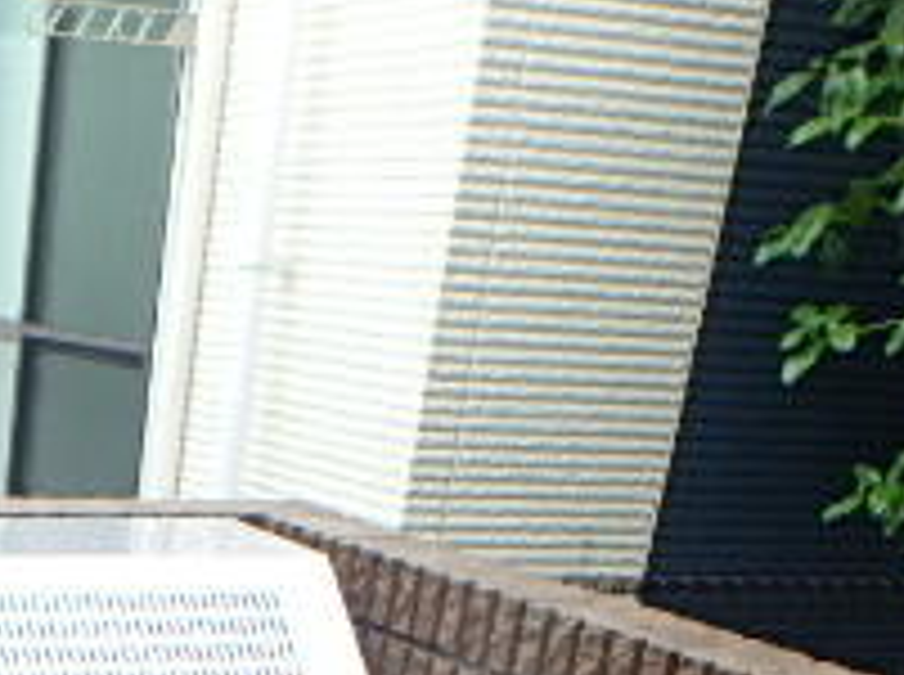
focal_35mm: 67
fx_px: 1747
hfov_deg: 25.8
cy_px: 1053
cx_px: -193
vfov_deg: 18.9
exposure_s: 1/40
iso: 200
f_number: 3.5
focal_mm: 3.7
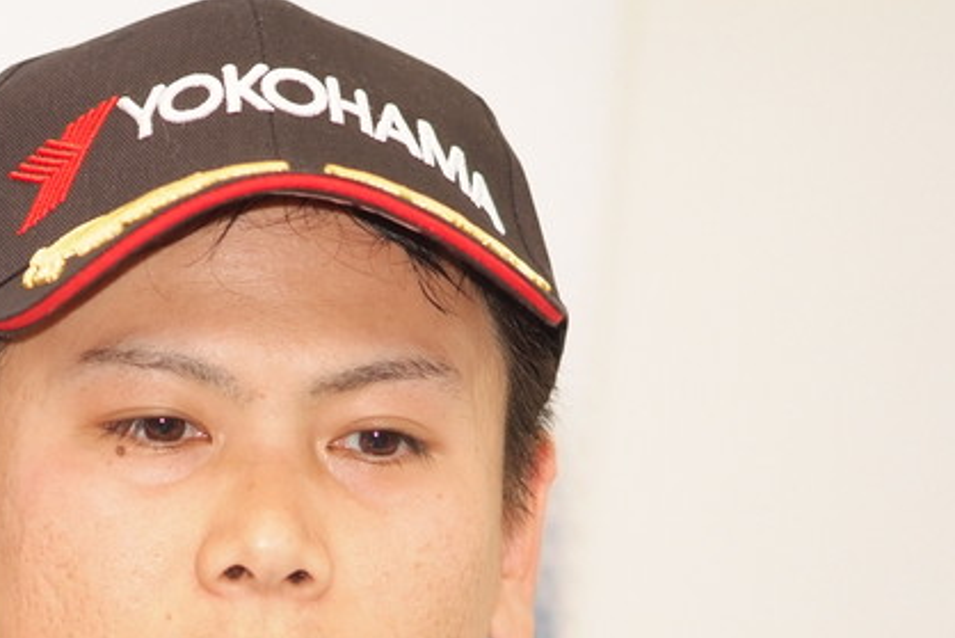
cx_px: 171
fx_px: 12339
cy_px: 547
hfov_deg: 4.4
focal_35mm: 465
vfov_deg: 3.0
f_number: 2.8
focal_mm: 180
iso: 800
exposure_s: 1/250
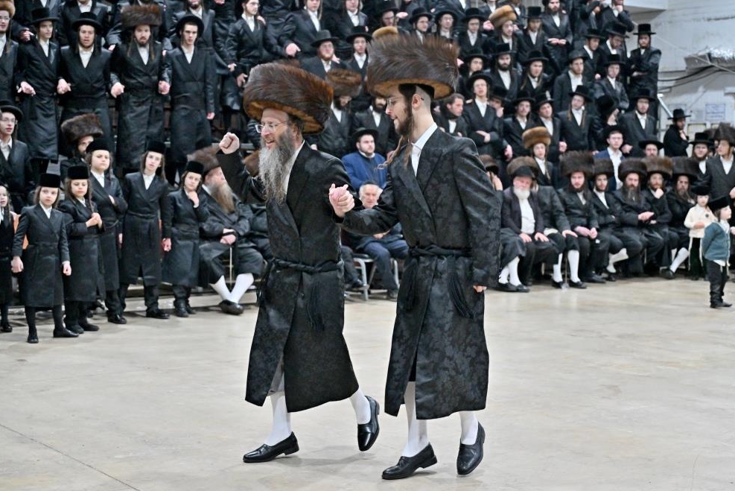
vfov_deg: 24.2
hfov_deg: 35.6
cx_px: 371
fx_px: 1144
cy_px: 245
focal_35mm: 56
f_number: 4
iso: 2000
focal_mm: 54
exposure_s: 1/250
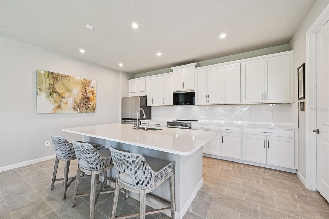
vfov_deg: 81.2
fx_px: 128
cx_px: 164
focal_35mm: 14
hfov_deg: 104.3
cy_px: 110
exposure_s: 1/50
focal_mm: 14
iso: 400
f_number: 8
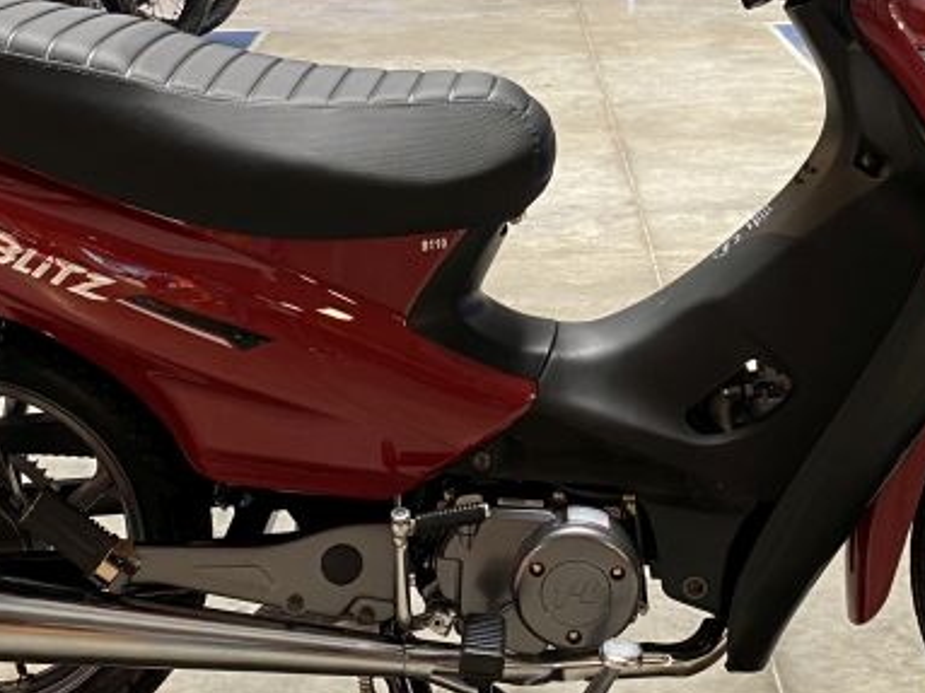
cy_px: 165
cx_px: 565
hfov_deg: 27.0
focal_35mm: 72
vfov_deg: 20.3
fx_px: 1923
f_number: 1.8
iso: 125
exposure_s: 1/50
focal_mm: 4.25
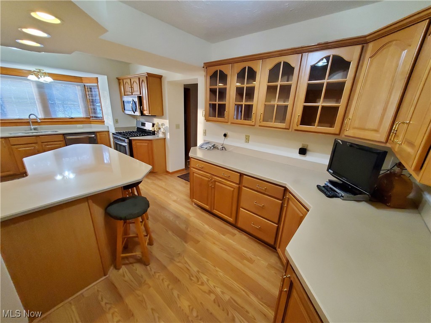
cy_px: 162
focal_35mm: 13
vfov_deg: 89.9
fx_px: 162
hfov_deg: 106.2
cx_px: 216
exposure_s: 1/60
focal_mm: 1.8
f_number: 2.2
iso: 500
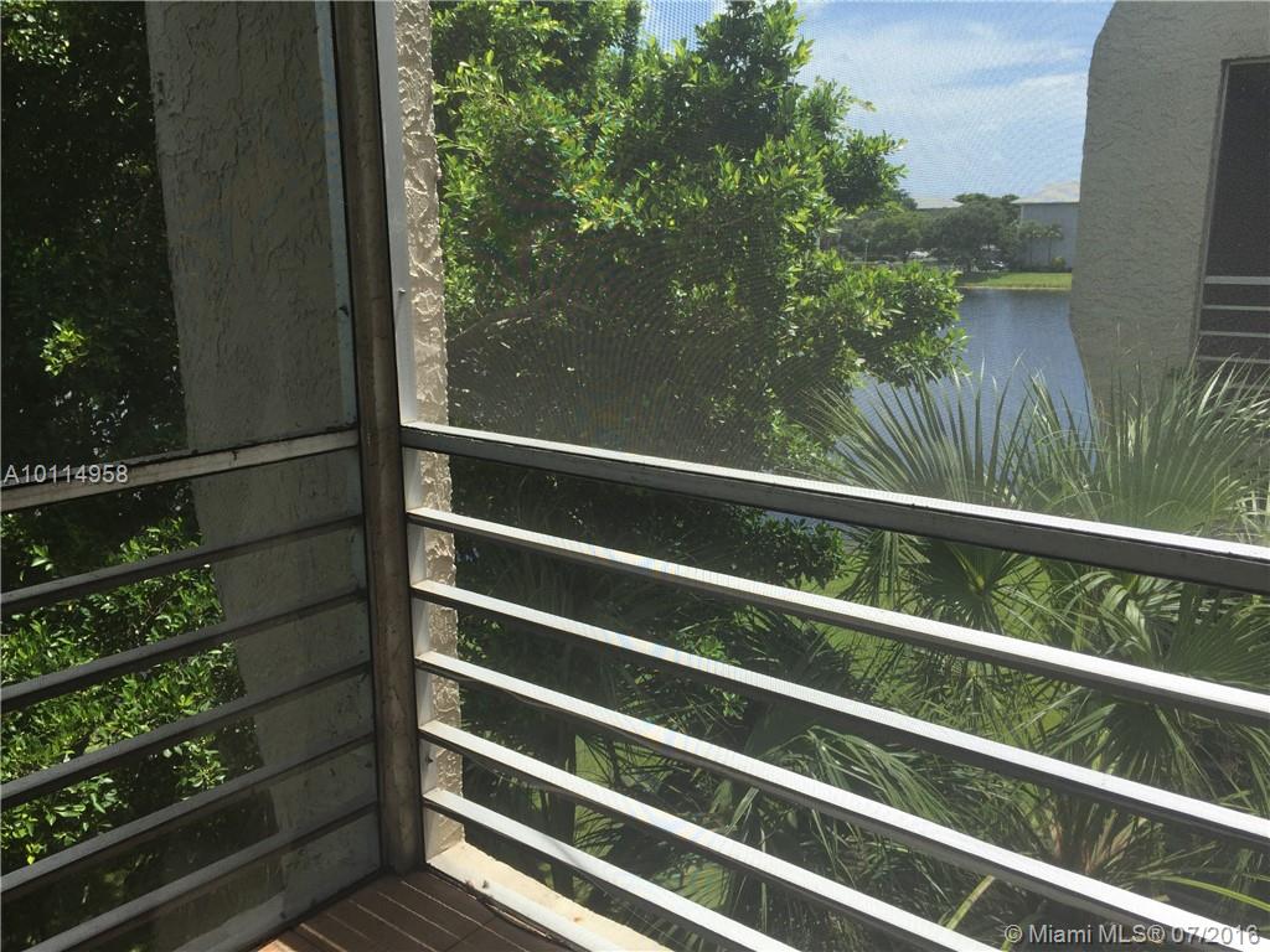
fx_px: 1064
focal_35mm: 29
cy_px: 476
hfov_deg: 61.7
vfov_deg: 48.2
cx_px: 635
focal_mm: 4.15
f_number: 2.2
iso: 32
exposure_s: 1/1163
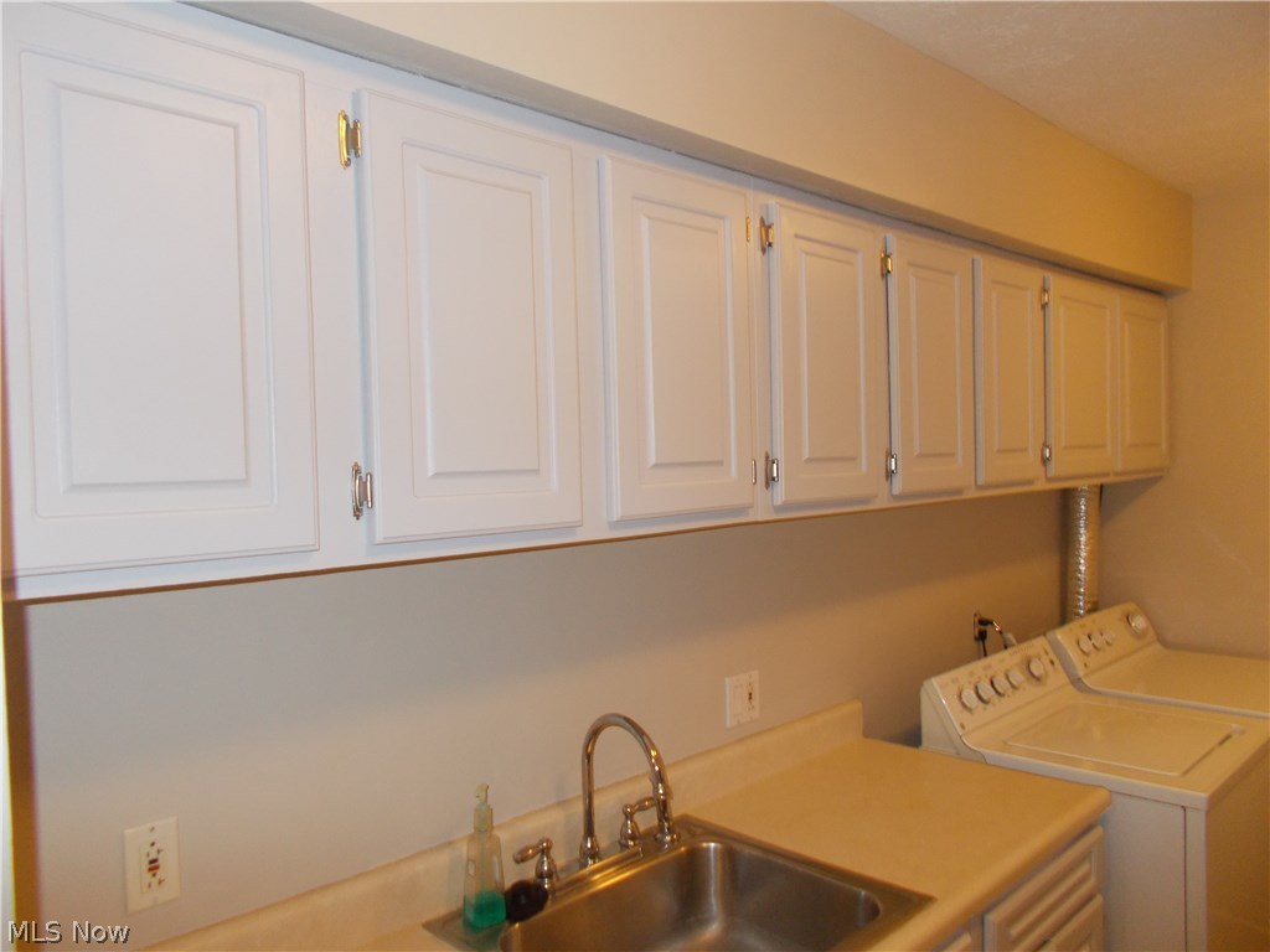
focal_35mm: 26
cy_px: 476
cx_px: 635
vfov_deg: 53.1
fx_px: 954
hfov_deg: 67.3
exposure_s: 1/25
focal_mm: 4.6
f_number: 3.2
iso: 200
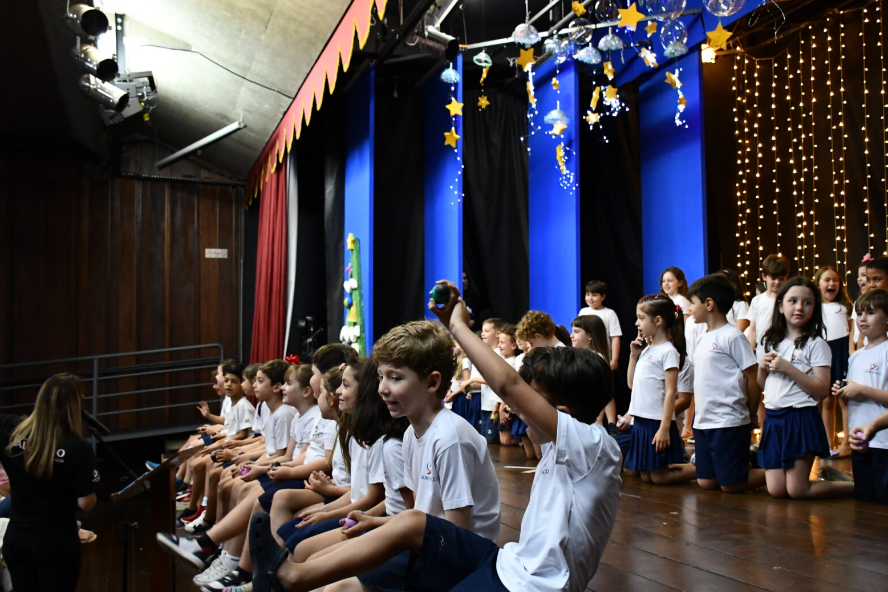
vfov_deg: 35.9
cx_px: 491
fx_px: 913
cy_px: 339
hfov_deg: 51.8
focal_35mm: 37
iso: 3200
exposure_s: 1/60
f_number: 3.5
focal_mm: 20
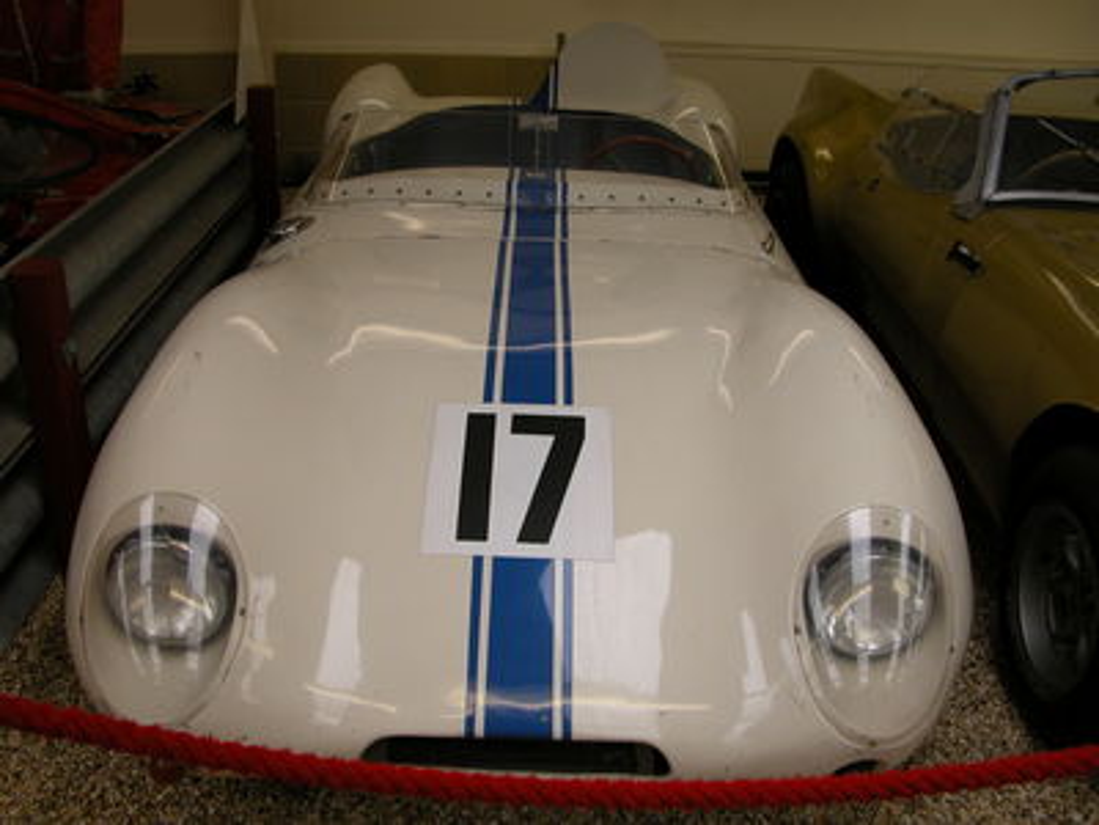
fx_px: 1111
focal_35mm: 35
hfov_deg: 52.6
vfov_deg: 40.7
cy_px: 412
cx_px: 550
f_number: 2.8
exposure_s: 1/56.6
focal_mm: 8.9
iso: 100
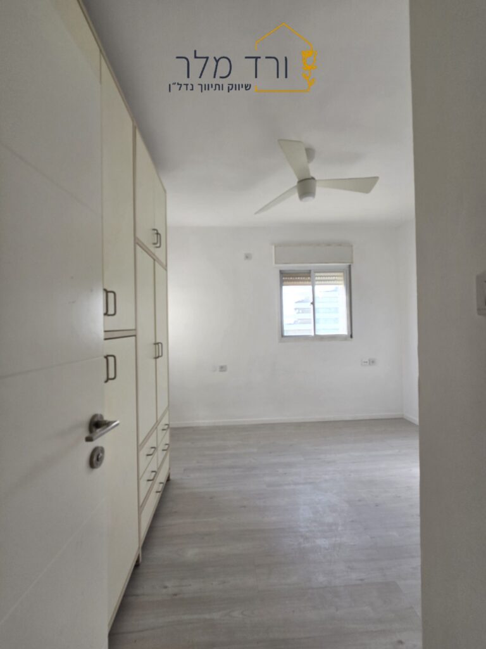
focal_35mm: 13
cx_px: 243
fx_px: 243
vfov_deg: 106.2
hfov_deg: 89.9
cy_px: 324
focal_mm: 2.2
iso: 50
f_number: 2.2
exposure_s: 1/122
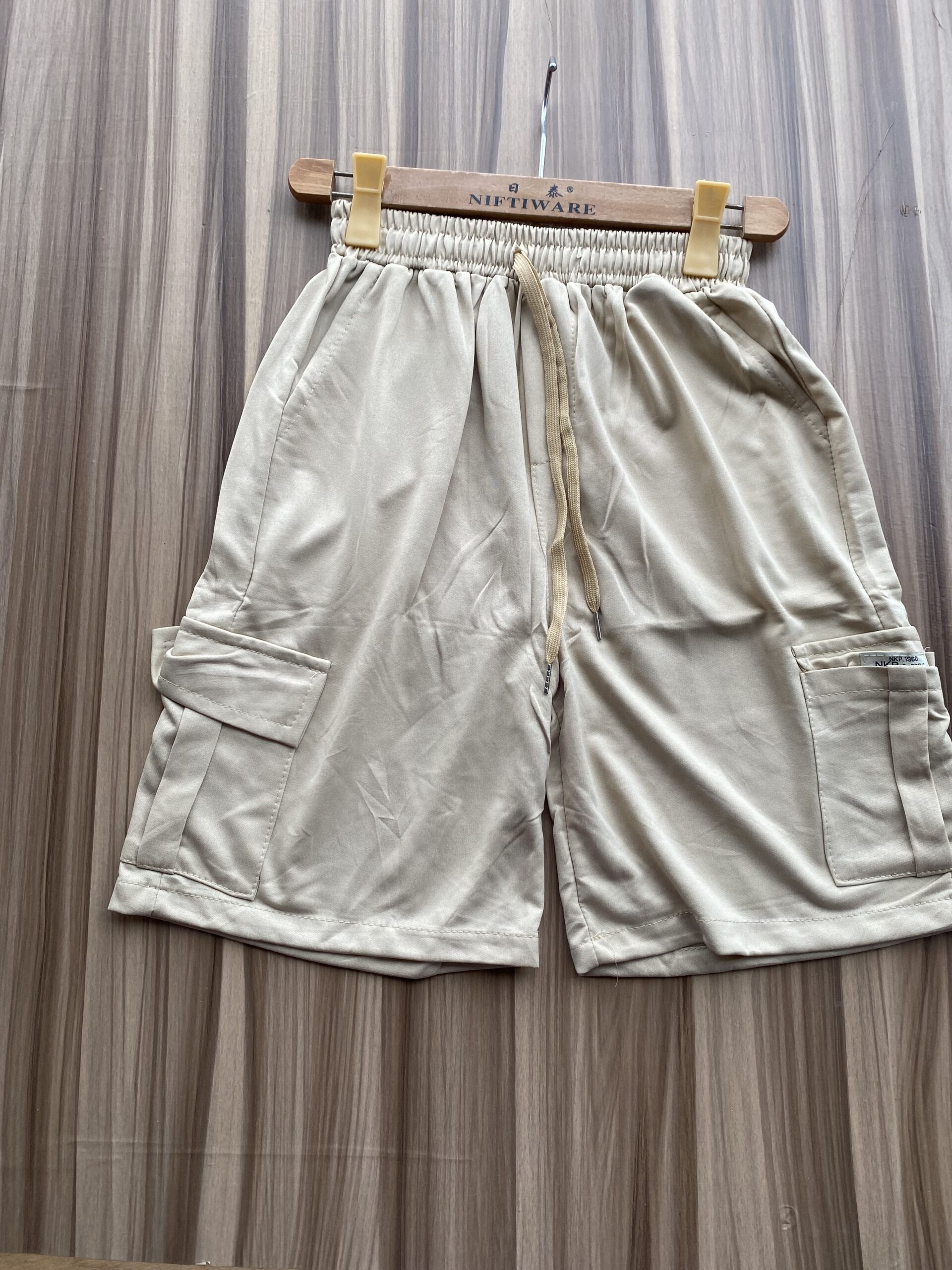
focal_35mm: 26
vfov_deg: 67.3
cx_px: 476
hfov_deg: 53.1
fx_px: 953
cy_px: 635
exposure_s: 1/591
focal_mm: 4.25
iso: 32
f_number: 1.8
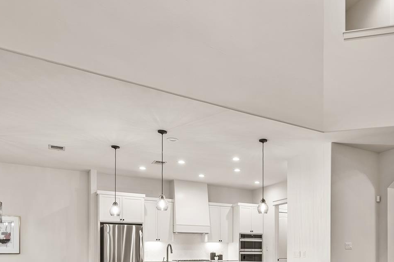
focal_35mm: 31
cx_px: 272
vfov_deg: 38.4
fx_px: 340
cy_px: 250
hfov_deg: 58.4
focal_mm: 14.5
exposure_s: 1.3
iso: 250
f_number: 8
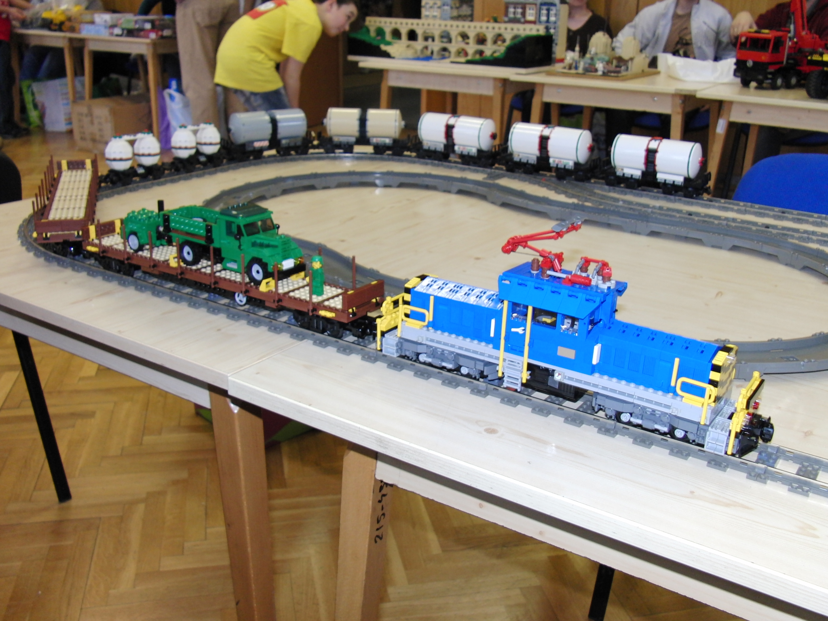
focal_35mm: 36
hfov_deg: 51.4
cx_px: 414
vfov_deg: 39.7
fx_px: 861
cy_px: 310
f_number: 2.7
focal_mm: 7.3
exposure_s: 1/60
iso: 200
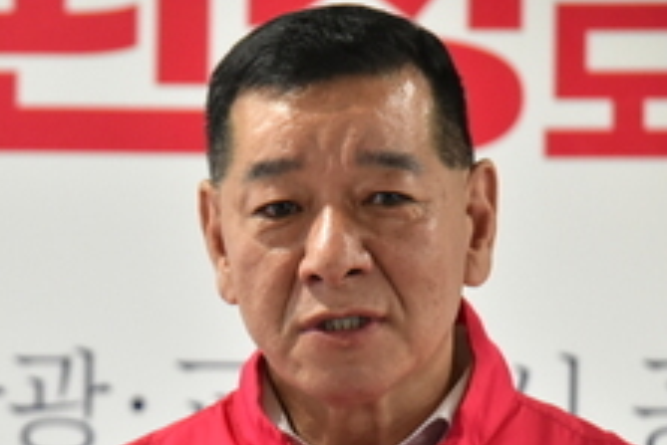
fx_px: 8695
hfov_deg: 4.4
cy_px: 415
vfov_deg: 2.9
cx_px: 218
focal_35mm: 469
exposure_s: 1/250
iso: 2500
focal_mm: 155
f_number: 5
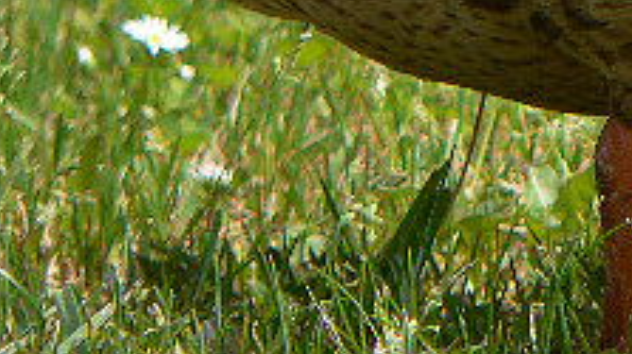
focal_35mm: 1098
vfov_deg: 1.1
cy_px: -252
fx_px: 18385
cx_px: 822
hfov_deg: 2.0
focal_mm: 58.3
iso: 80
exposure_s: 1/500
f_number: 3.3
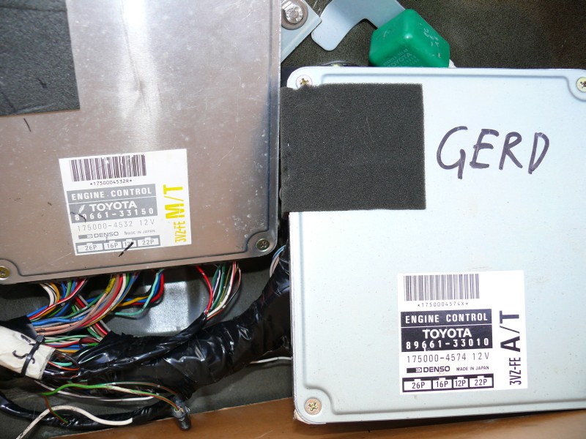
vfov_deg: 40.7
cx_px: 293
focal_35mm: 35
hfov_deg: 52.6
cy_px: 220
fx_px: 593
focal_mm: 7.4
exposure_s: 1/100
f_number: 2.8
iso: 100
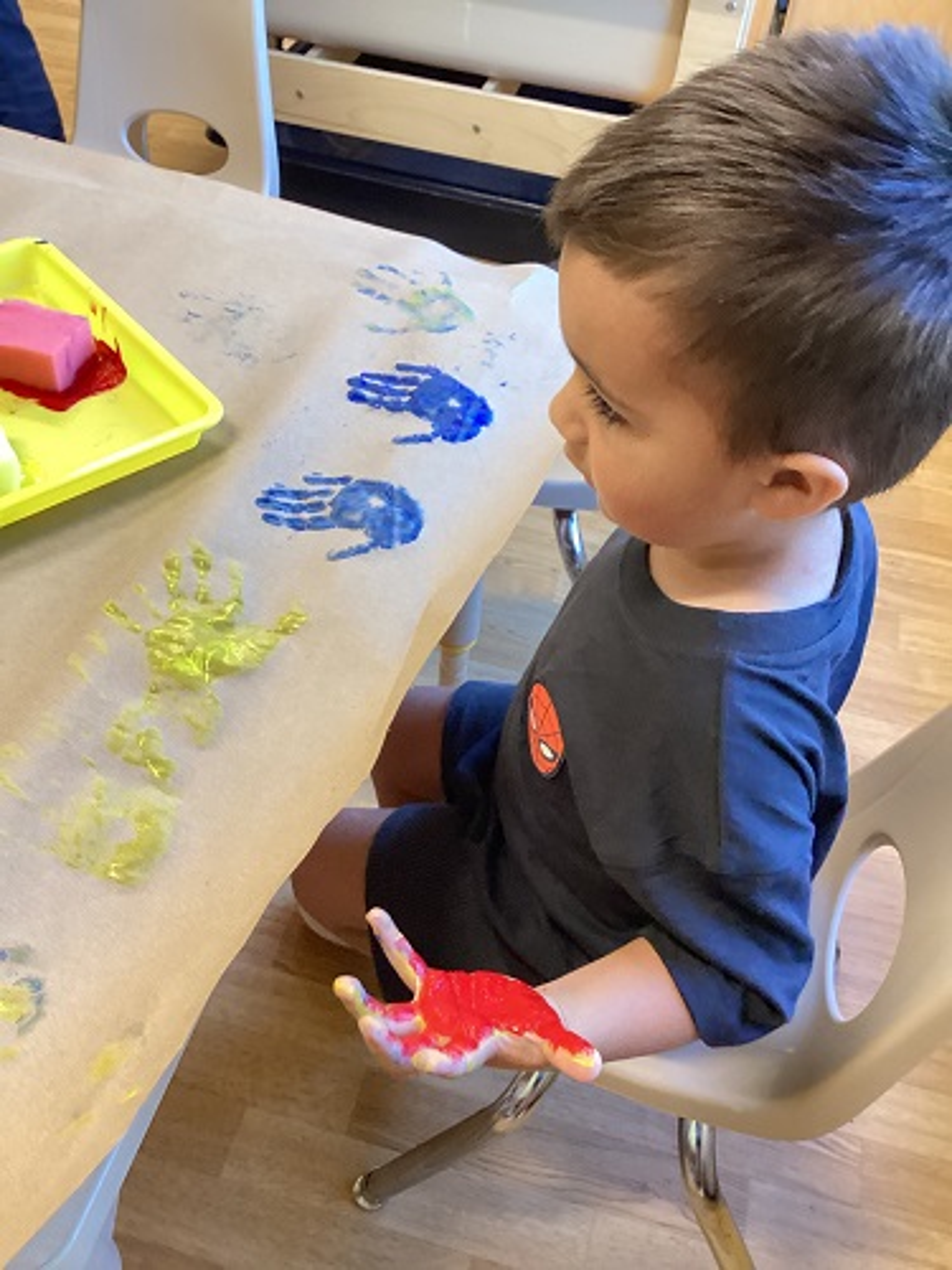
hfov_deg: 45.4
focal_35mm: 31
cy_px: 635
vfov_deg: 58.4
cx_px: 476
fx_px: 1137
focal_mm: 3.3
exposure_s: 1/60
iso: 250
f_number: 2.4
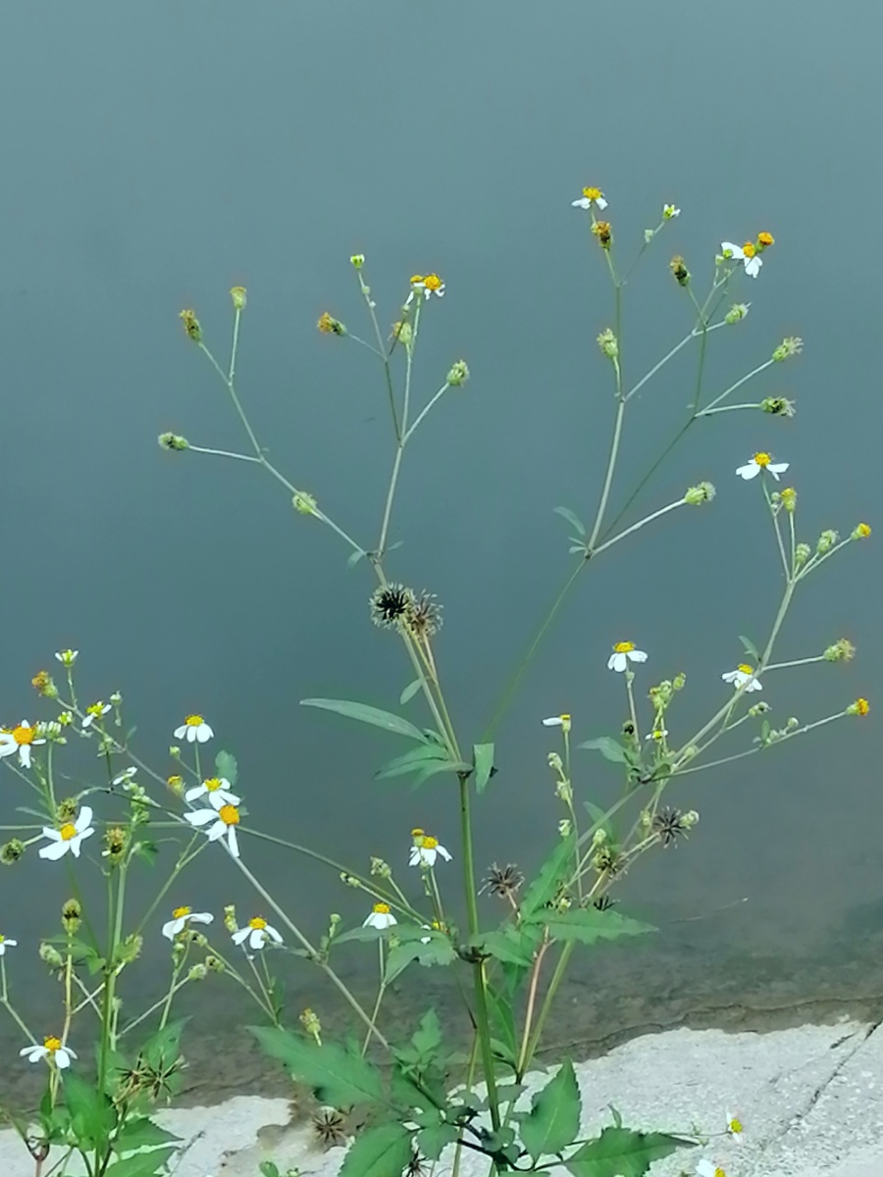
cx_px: 442
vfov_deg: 18.9
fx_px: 3537
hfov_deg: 14.2
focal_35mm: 104
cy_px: 588
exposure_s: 1/735
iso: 50
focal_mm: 3.64
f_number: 1.8
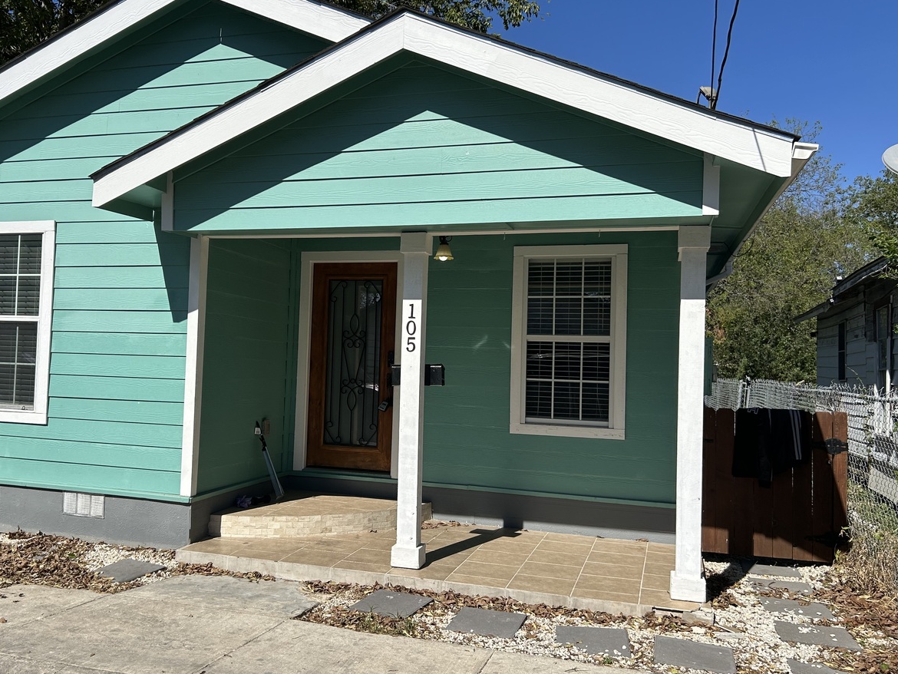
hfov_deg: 56.4
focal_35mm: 32
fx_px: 830
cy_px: 331
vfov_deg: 44.2
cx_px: 362
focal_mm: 5.7
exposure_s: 1/7463
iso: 50
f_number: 1.5
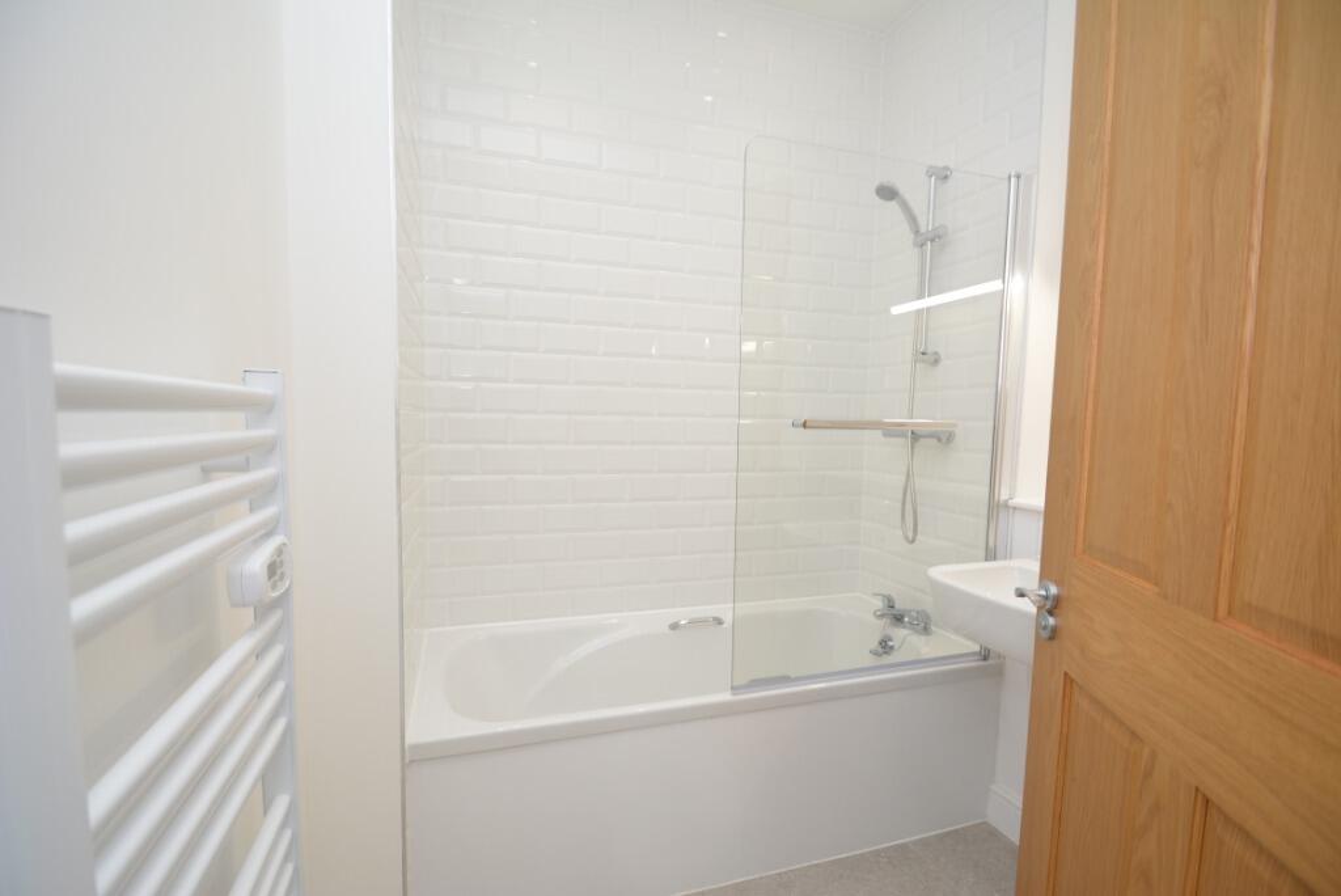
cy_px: 448
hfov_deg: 100.4
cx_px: 670
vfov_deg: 77.4
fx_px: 559
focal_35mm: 15
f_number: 4
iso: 200
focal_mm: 10
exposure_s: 1/60
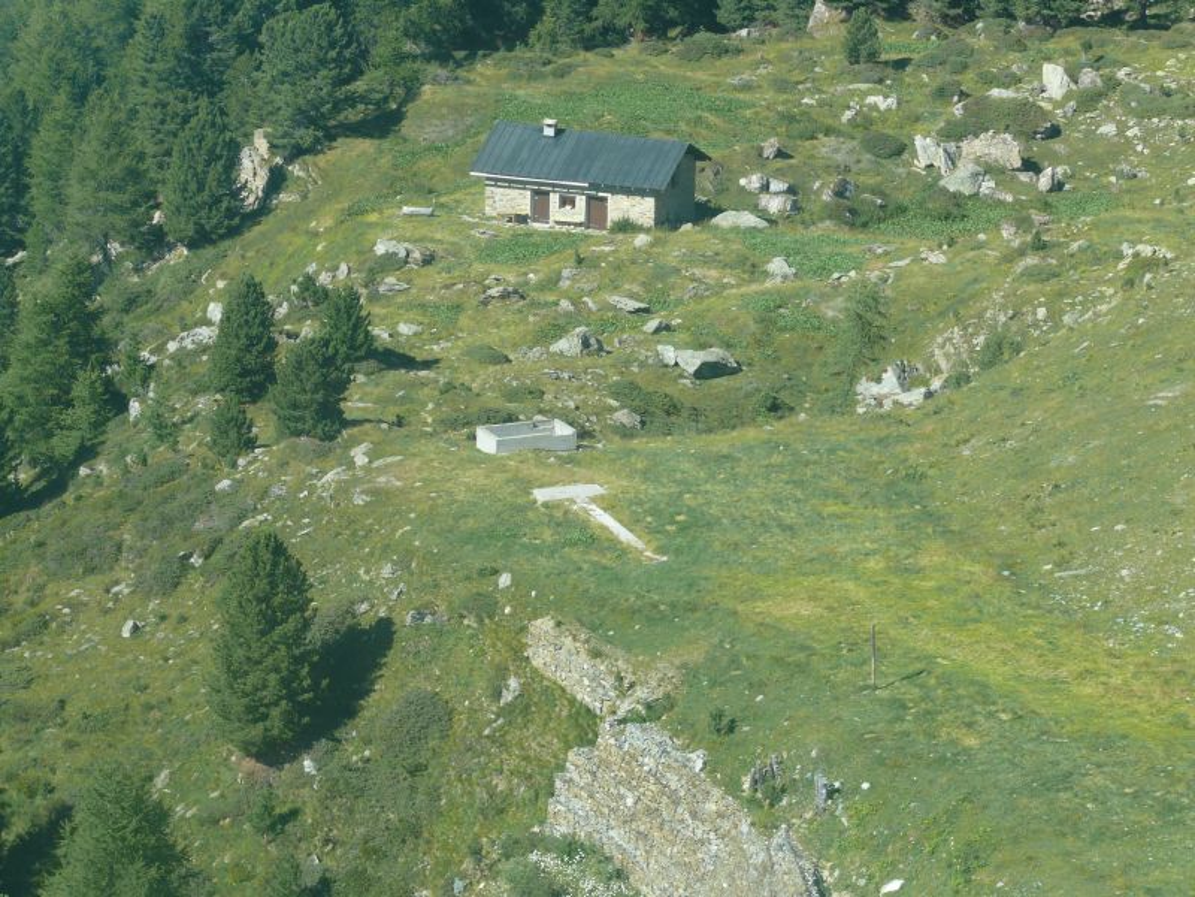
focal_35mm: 118
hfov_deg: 16.7
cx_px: 598
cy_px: 448
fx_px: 4074
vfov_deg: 12.6
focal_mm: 24.9
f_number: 4
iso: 100
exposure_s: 1/125
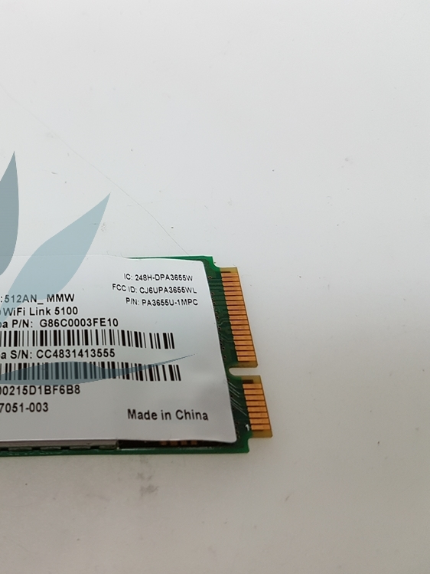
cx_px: 46
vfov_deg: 52.6
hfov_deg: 38.1
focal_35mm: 35
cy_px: 287
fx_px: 580
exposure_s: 1/50
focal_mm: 4.2
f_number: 1.7
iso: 64
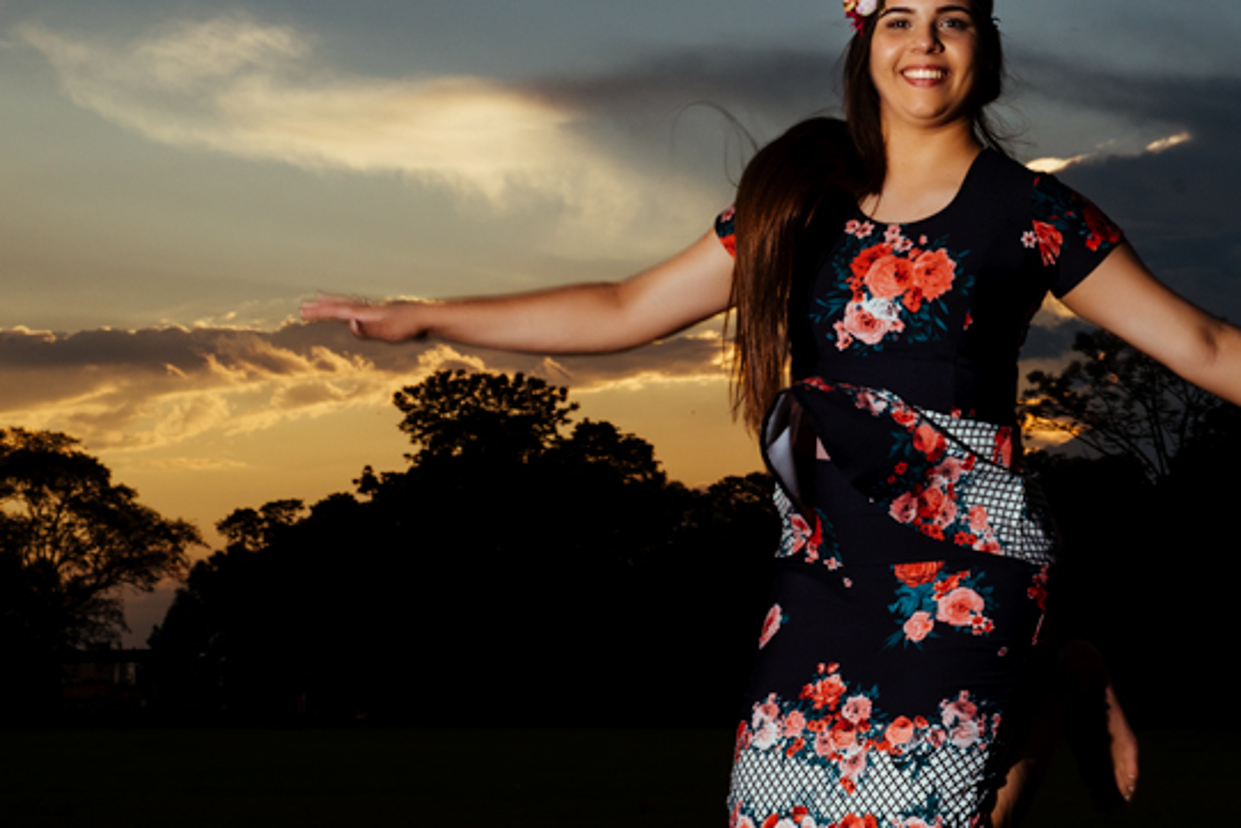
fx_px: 3827
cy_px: 549
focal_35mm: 111
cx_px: 1048
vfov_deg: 12.3
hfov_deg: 18.2
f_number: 13
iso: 320
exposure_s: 1/200
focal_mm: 50
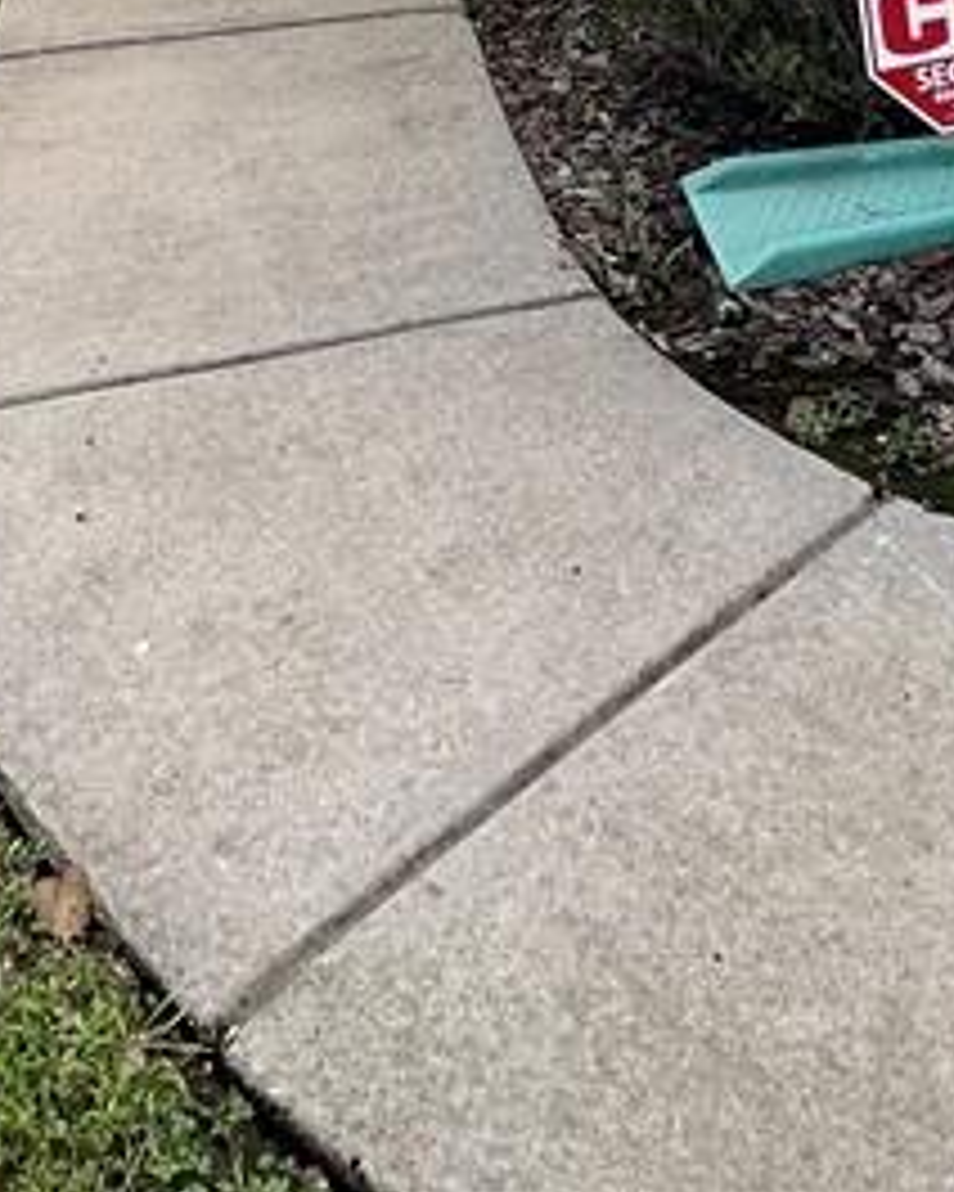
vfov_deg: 27.9
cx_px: 436
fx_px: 1729
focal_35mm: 49
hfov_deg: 30.8
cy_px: -526
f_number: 1.8
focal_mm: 1.57
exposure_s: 1/207
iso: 32
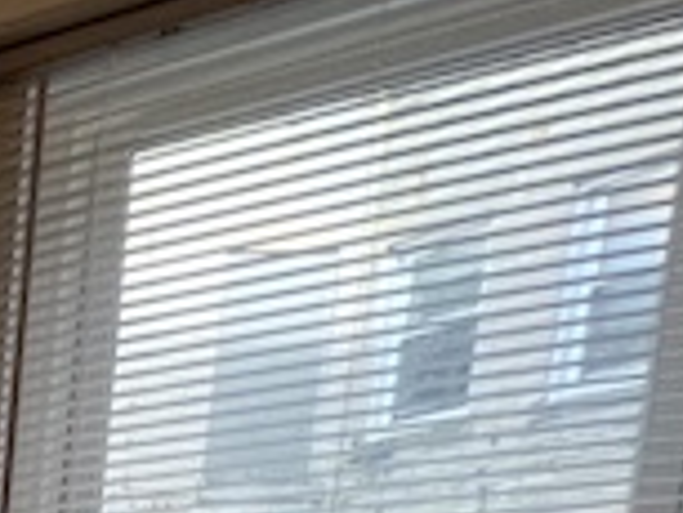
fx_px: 1343
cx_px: -964
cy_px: 986
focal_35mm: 68
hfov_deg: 15.1
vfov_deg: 16.9
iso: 125
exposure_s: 1/120
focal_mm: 1.57
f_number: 1.8
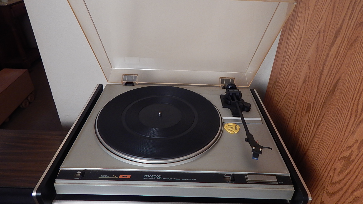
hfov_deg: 76.3
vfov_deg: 47.7
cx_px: 182
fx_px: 231
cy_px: 100
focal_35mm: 24
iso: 220
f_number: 3
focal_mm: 4
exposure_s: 1/30
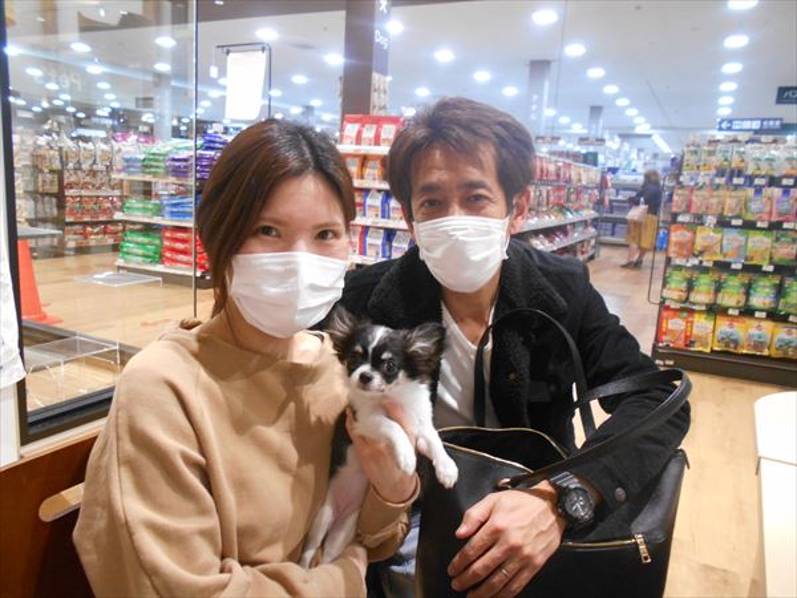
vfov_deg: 53.1
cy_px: 299
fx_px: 599
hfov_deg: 67.3
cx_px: 398
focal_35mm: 26
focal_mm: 4.6
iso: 360
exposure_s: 1/30
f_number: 3.2
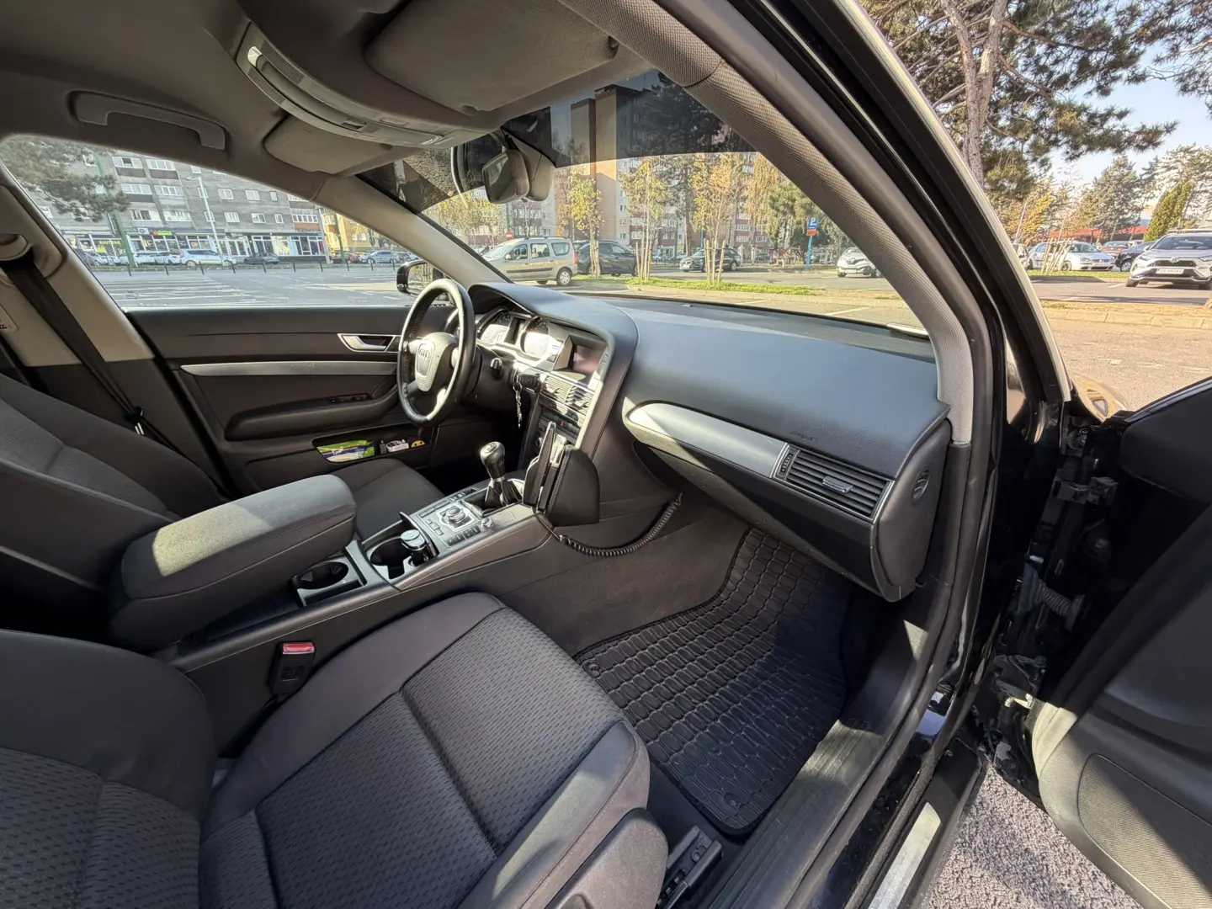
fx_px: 490
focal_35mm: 14
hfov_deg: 102.1
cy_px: 454
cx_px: 606
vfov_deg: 85.7
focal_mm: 2.22
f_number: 2.2
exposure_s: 1/121
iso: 80
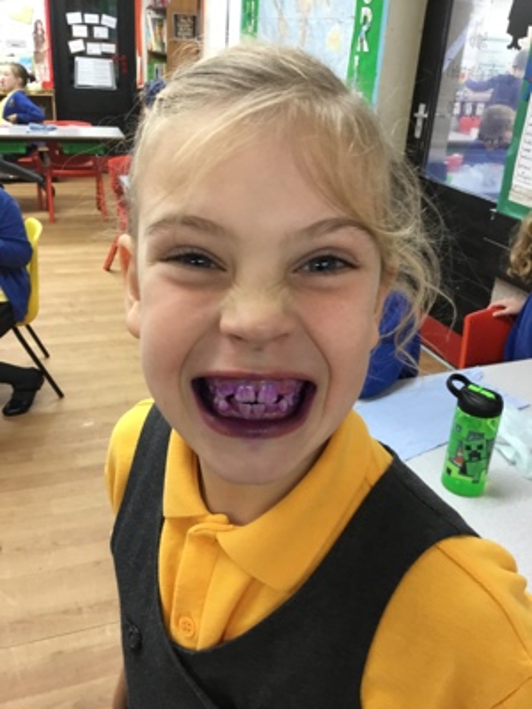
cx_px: 266
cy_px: 354
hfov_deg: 45.4
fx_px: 635
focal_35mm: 31
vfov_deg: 58.4
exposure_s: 1/33
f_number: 2.4
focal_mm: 3.3
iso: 125
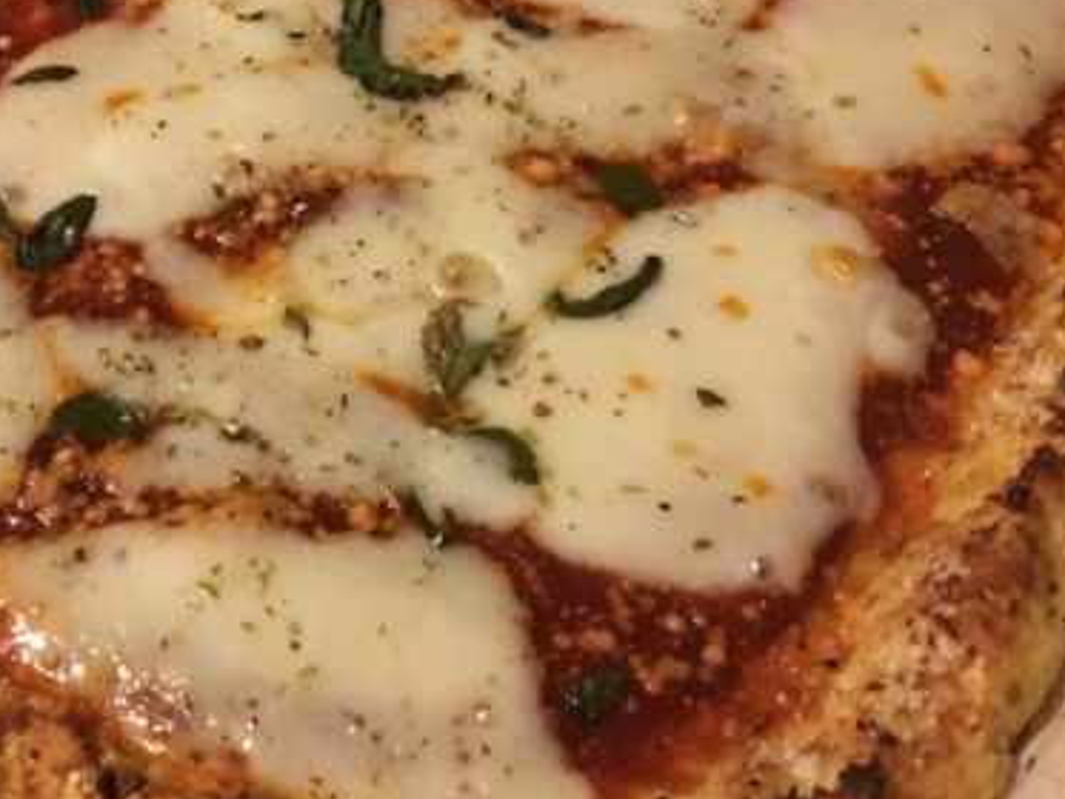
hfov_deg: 30.9
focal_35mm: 59
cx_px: 66
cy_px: 201
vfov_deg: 24.6
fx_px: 1816
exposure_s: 1/4
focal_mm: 4.15
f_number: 2.2
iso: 100
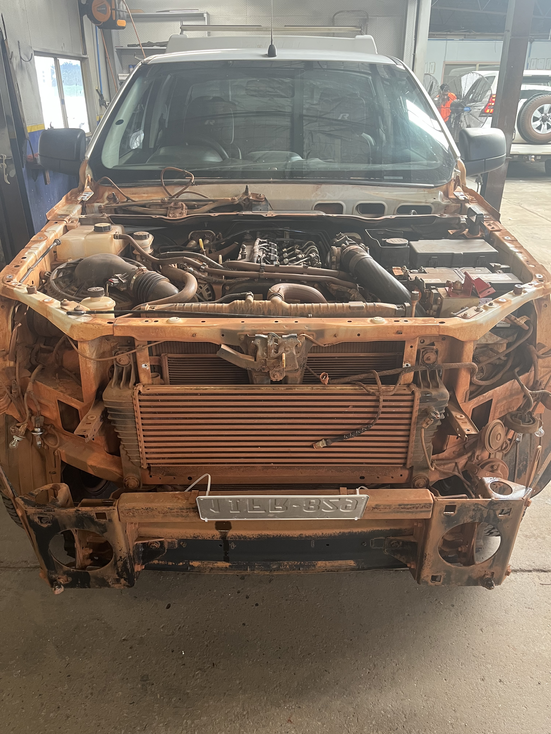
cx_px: 276
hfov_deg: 53.1
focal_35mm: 26
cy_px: 367
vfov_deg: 67.3
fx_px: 552
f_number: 1.6
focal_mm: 5.1
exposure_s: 1/50
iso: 200
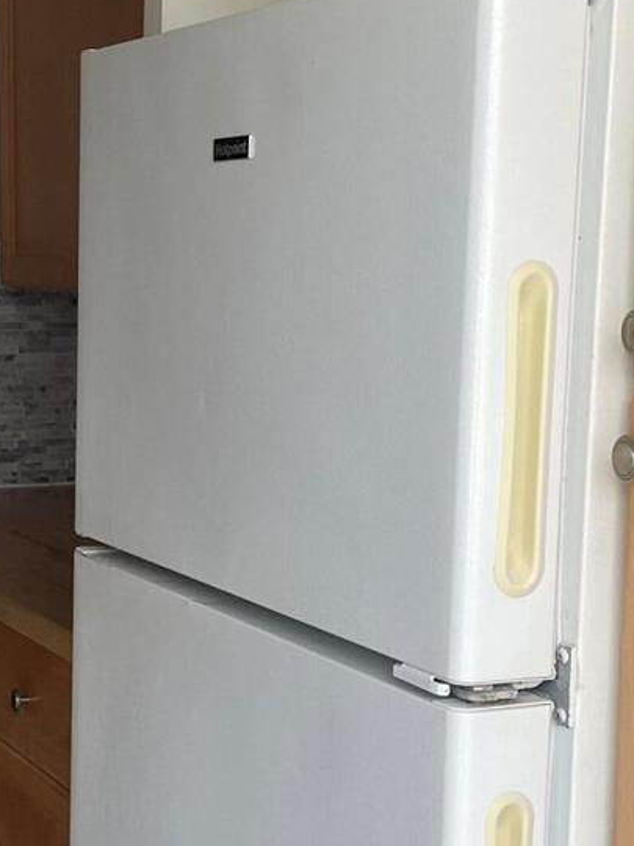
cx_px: 182
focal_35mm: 74
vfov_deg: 26.2
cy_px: 533
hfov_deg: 19.8
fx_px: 1807
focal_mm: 4.2
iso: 80
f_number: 1.6
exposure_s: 1/121
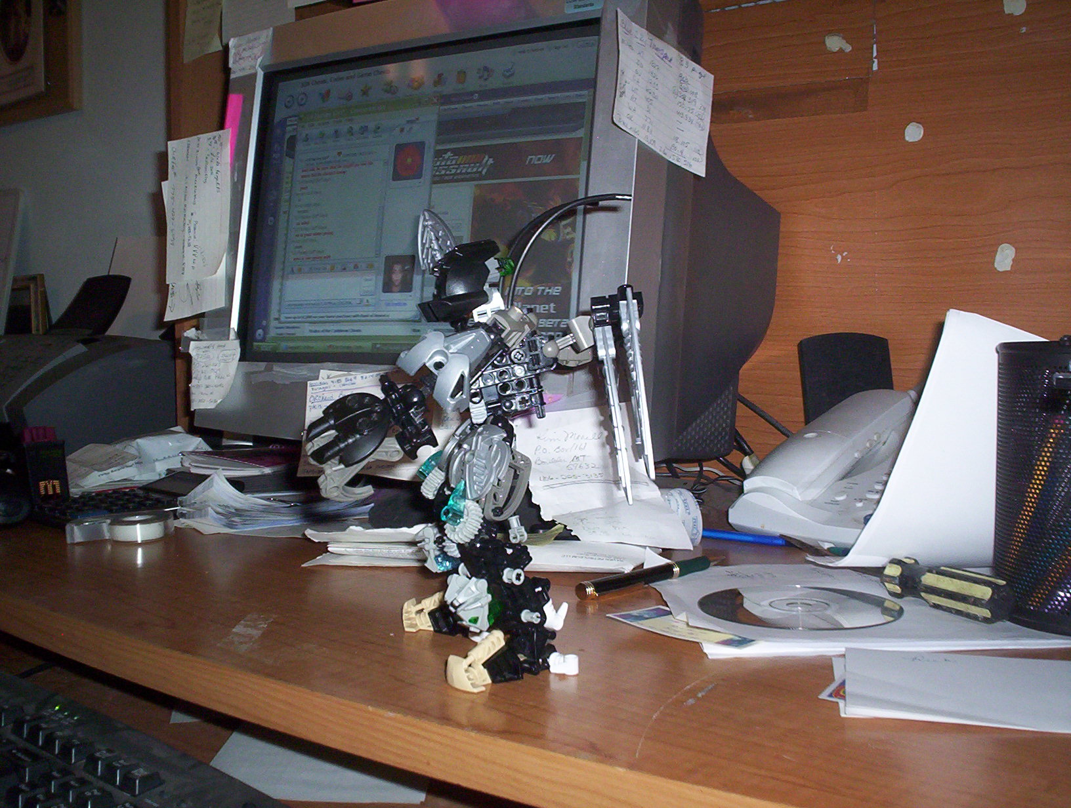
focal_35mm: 38
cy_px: 404
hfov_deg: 48.9
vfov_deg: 37.9
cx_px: 536
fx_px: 1178
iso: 140
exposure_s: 1/60
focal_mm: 4.99
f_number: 4.5
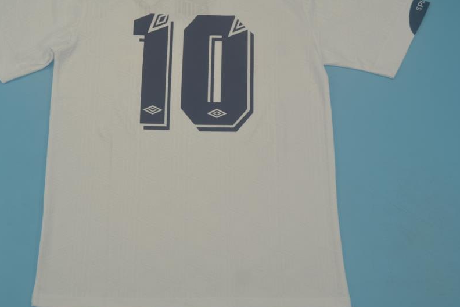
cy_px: 115
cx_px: 200
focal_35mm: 45
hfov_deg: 43.5
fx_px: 575
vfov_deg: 29.7
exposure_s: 1/200
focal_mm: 22
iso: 200
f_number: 4.5
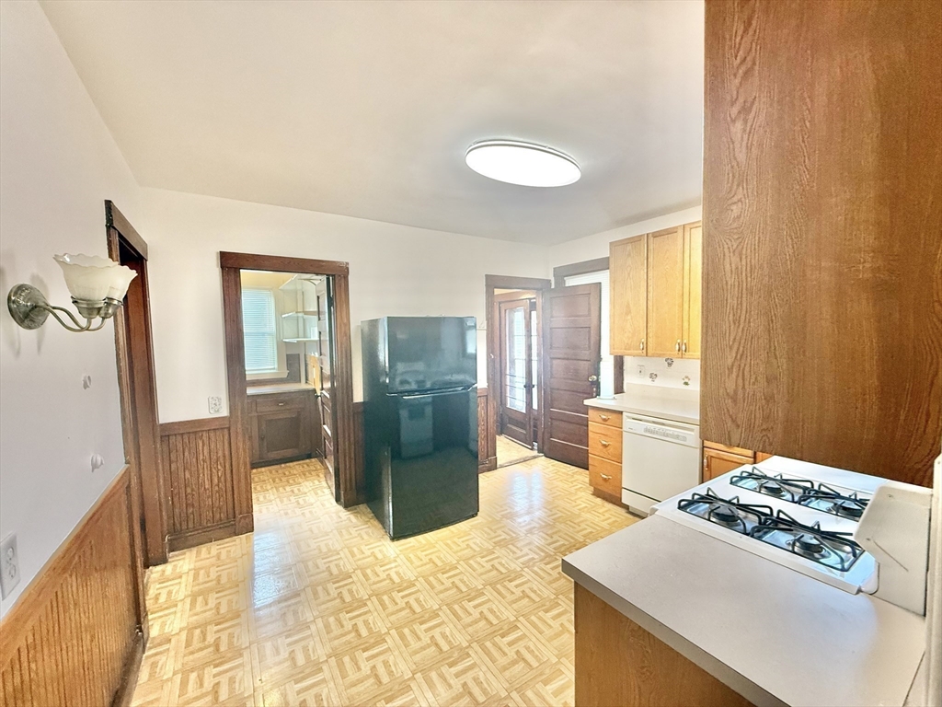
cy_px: 354
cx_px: 471
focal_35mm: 14
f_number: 2.2
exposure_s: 1/60
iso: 250
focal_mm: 2.22
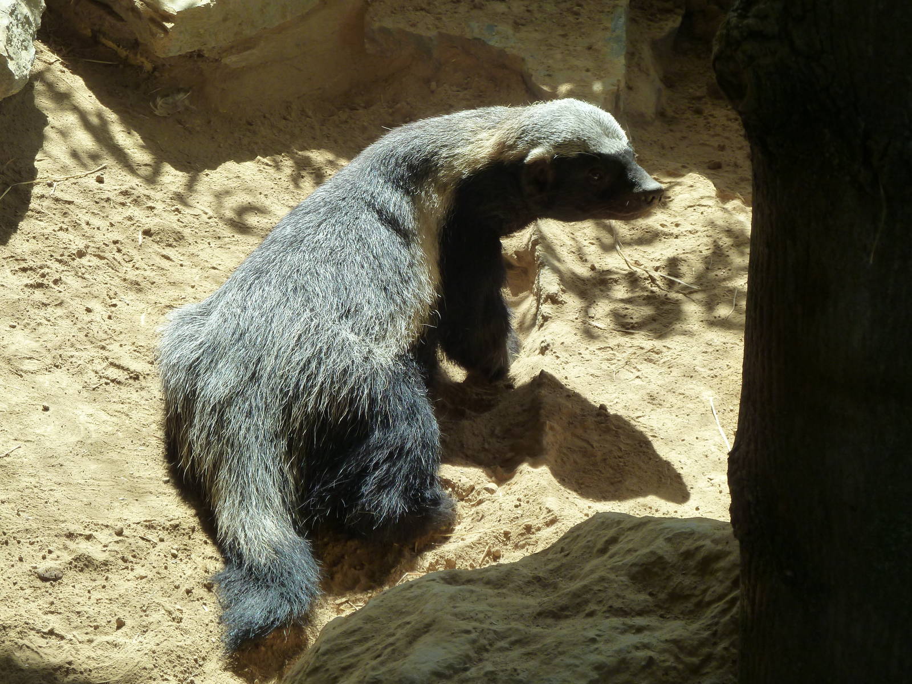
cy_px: 342
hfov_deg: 17.7
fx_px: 2924
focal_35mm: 111
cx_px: 456
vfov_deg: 13.3
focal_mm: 18.2
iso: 125
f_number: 4.4
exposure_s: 1/125
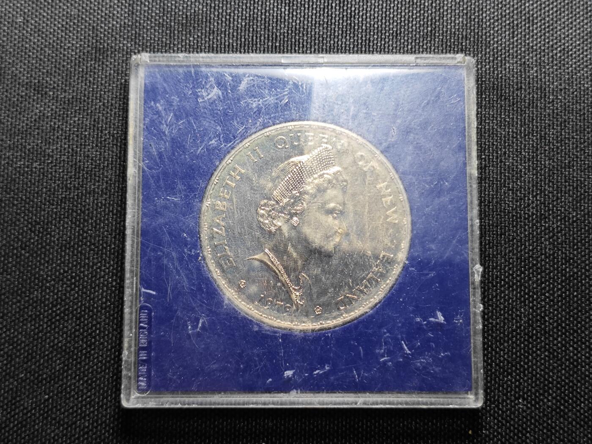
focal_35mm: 49
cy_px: 222
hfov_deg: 38.9
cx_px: 296
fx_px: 838
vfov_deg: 29.7
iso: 160
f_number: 1.6
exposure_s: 1/78.8
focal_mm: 5.84
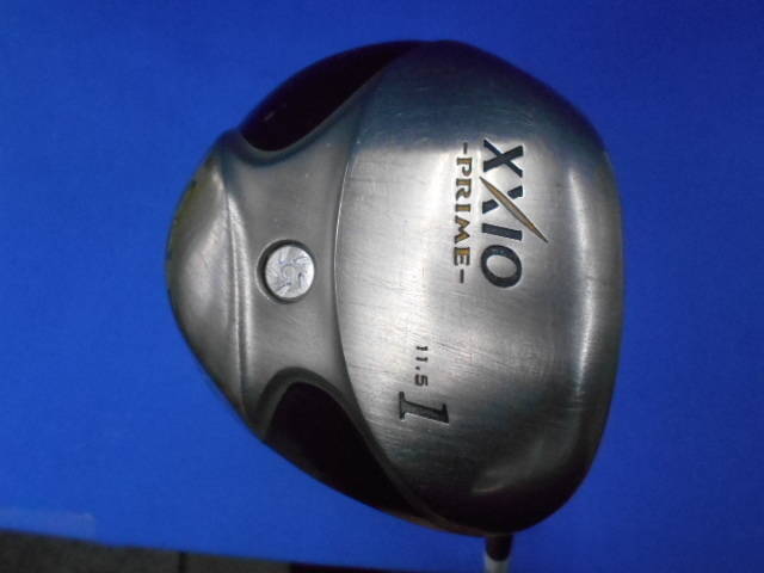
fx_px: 574
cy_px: 286
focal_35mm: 26
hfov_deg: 67.3
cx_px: 382
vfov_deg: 53.1
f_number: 3.2
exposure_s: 1/200
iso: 800
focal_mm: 4.6
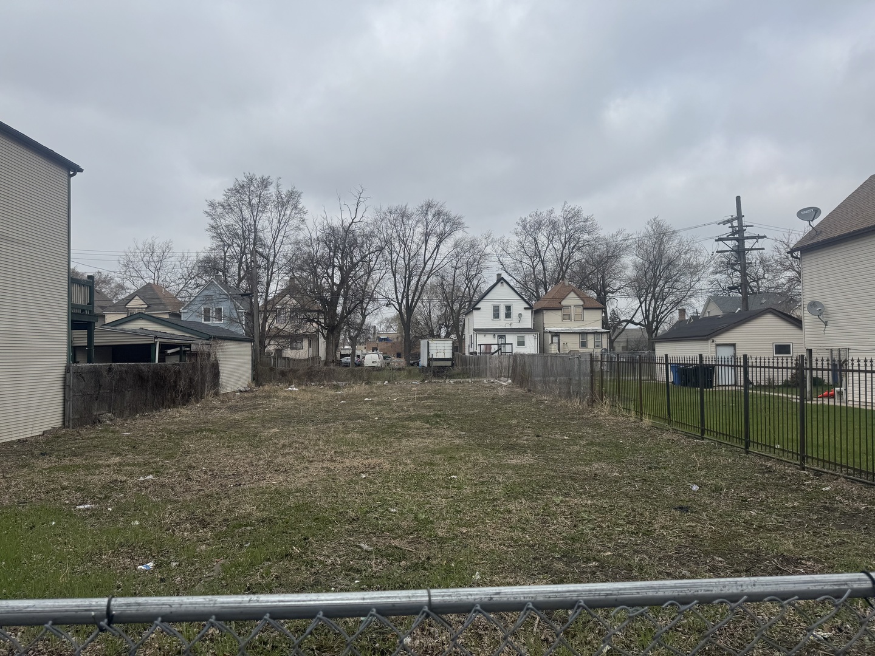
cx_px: 438
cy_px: 328
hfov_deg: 71.6
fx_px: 607
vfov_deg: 56.8
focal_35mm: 24
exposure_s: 1/7092
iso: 80
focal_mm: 6.76
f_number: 1.78
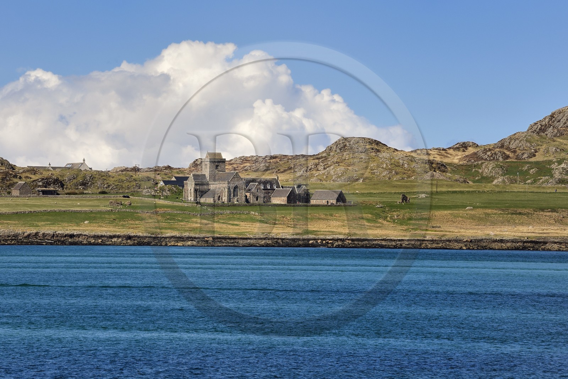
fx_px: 3155
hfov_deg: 10.3
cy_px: 190
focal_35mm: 200
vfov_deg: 6.9
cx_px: 284
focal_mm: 200
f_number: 14
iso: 200
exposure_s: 1/320
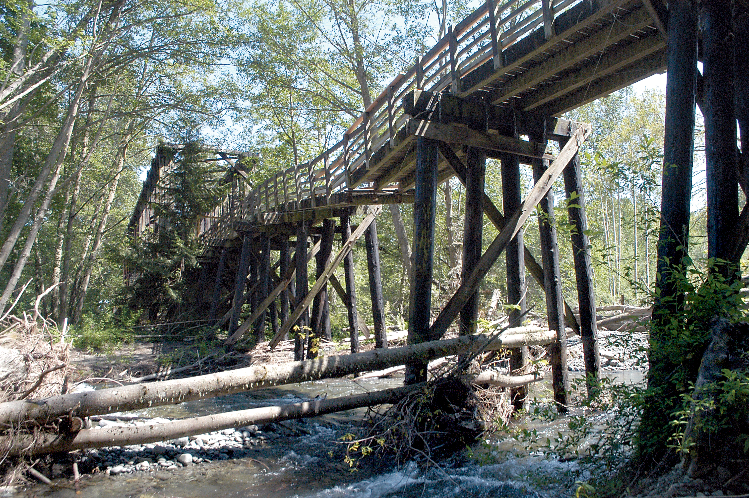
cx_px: 374
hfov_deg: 67.4
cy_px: 249
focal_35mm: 27
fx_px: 561
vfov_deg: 47.8
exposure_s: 1/350
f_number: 10
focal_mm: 18
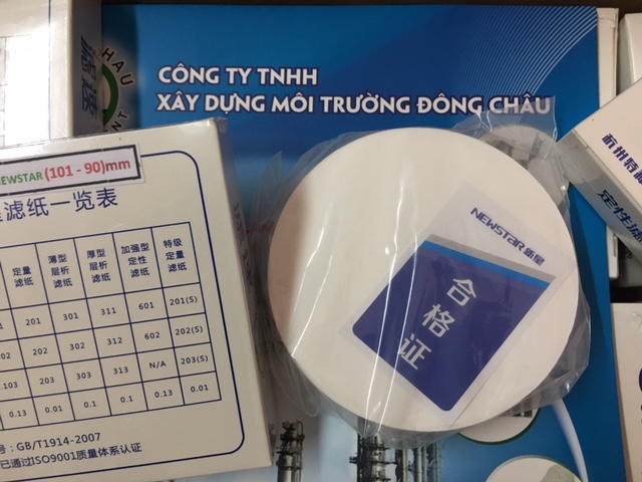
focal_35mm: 29
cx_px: 321
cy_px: 241
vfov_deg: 48.2
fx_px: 538
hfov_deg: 61.7
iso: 64
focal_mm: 4.15
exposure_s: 1/17
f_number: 2.2
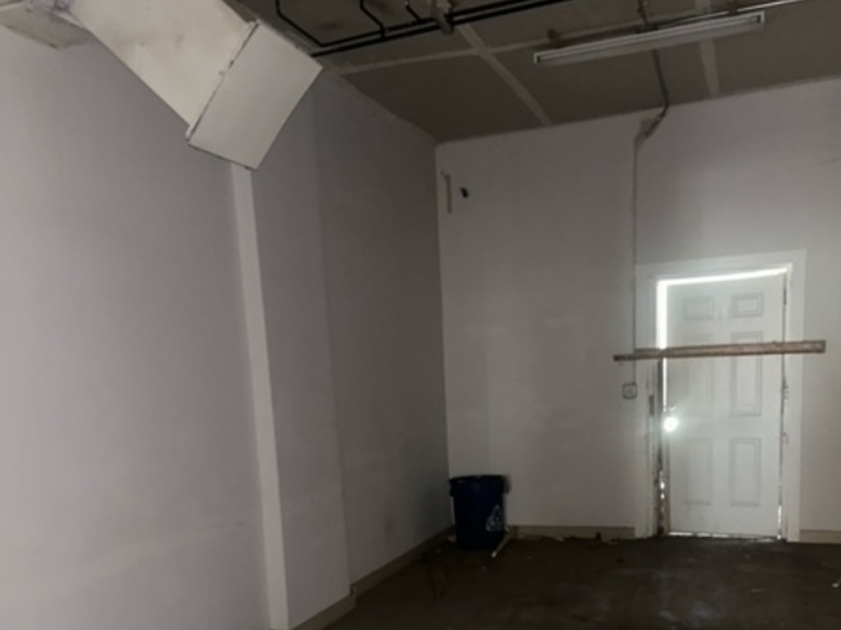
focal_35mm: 26
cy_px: 315
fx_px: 632
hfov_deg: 67.3
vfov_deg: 53.1
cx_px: 420
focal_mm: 5.7
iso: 320
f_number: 1.5
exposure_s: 1/4
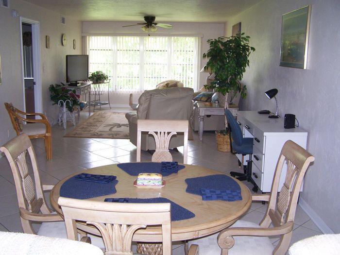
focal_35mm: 38
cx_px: 170
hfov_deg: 49.0
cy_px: 128
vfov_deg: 37.7
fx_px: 373
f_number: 2.8
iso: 140
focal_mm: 6.3
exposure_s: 1/60
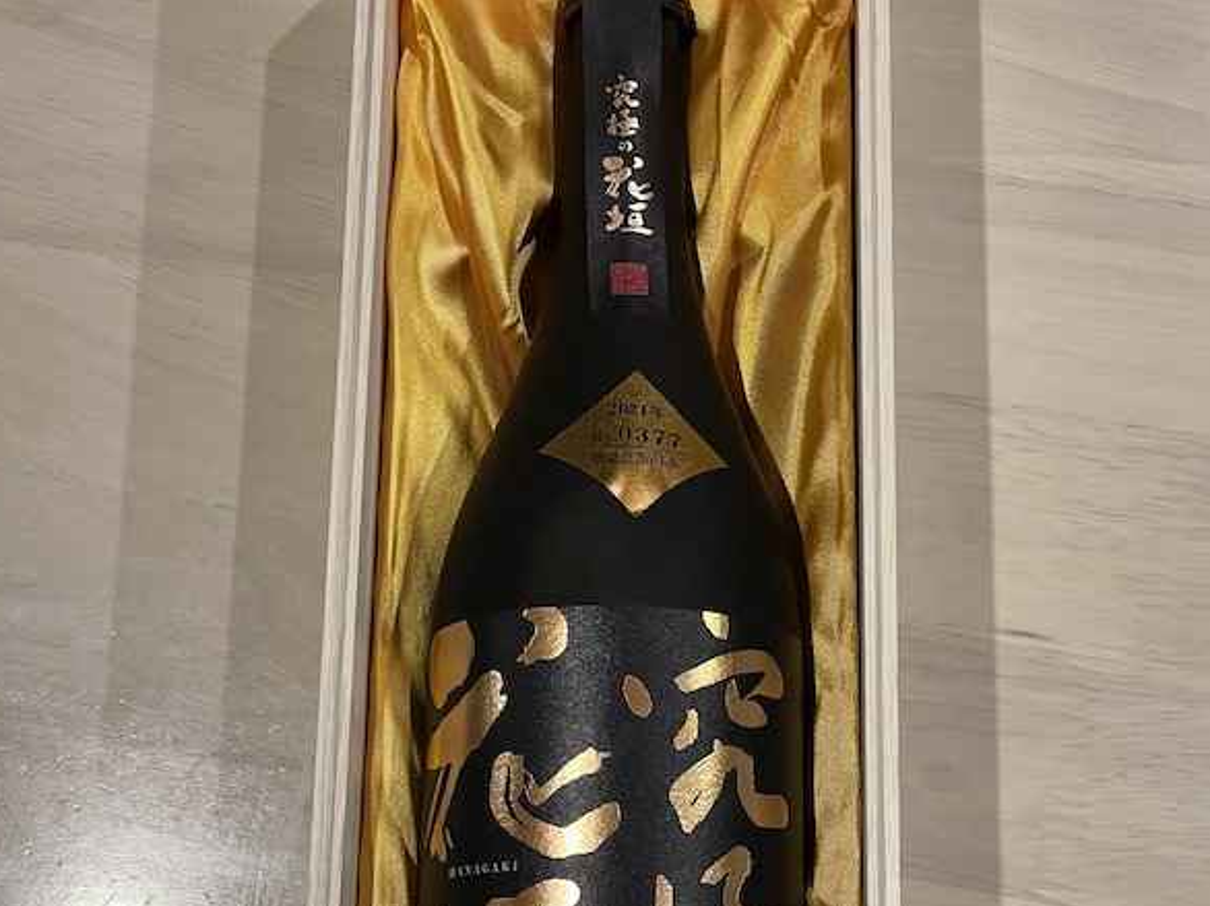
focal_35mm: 71
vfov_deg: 20.7
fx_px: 2481
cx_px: 665
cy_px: 549
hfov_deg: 27.4
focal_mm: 6
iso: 400
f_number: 2
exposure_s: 1/60
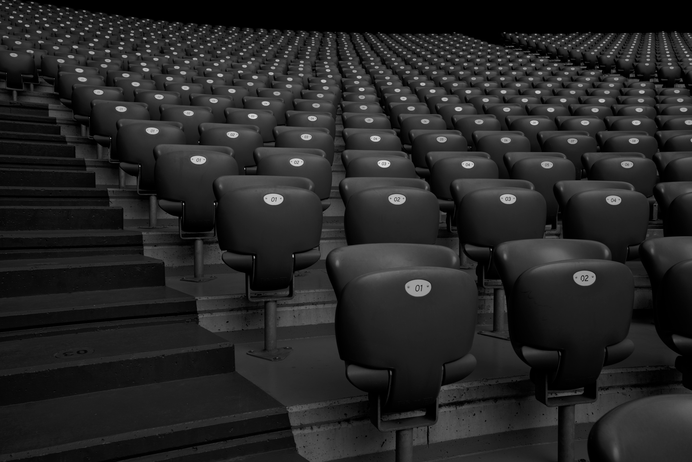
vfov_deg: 46.4
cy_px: 231
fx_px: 538
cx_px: 346
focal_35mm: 28
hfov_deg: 65.5
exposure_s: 1/125
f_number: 9
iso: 200
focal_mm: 28
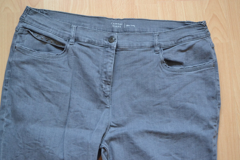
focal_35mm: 52
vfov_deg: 25.8
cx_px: 120
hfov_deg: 37.9
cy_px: 80
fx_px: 350
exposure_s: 1/15
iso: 2200
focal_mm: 35
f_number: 5
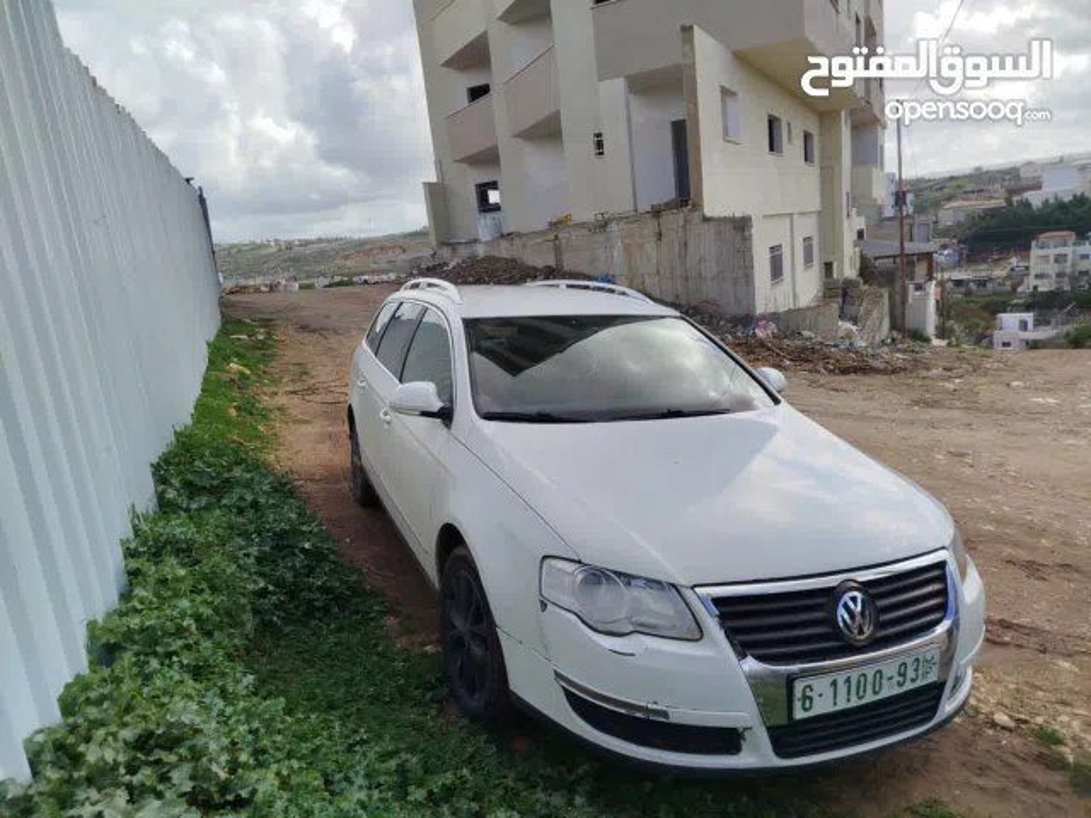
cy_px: 409
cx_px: 546
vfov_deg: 56.8
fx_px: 756
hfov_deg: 71.6
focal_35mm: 24
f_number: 1.7
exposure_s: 1/1197
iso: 50
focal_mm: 5.31
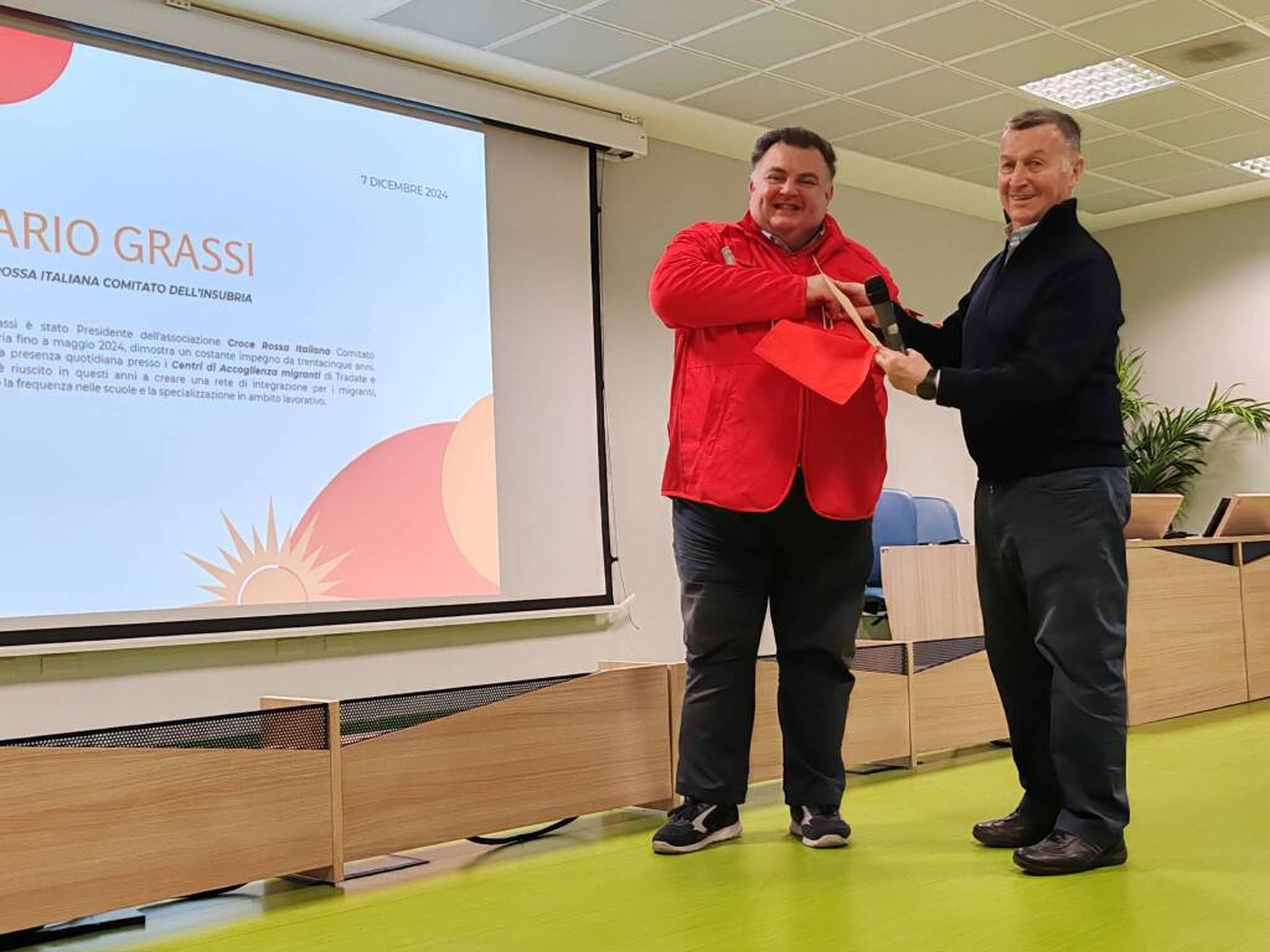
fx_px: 1541
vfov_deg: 34.3
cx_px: 635
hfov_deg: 44.8
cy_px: 476
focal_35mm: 42
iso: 800
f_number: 1.9
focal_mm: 6.12
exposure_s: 1/100
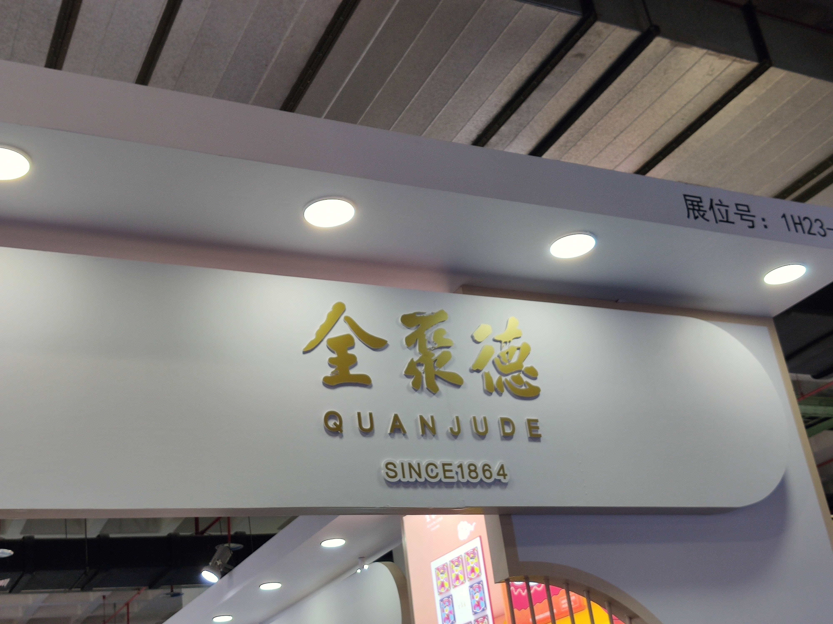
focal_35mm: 42
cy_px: 312
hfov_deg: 44.8
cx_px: 416
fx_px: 1011
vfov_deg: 34.3
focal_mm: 4.75
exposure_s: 1/100
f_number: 1.75
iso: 126
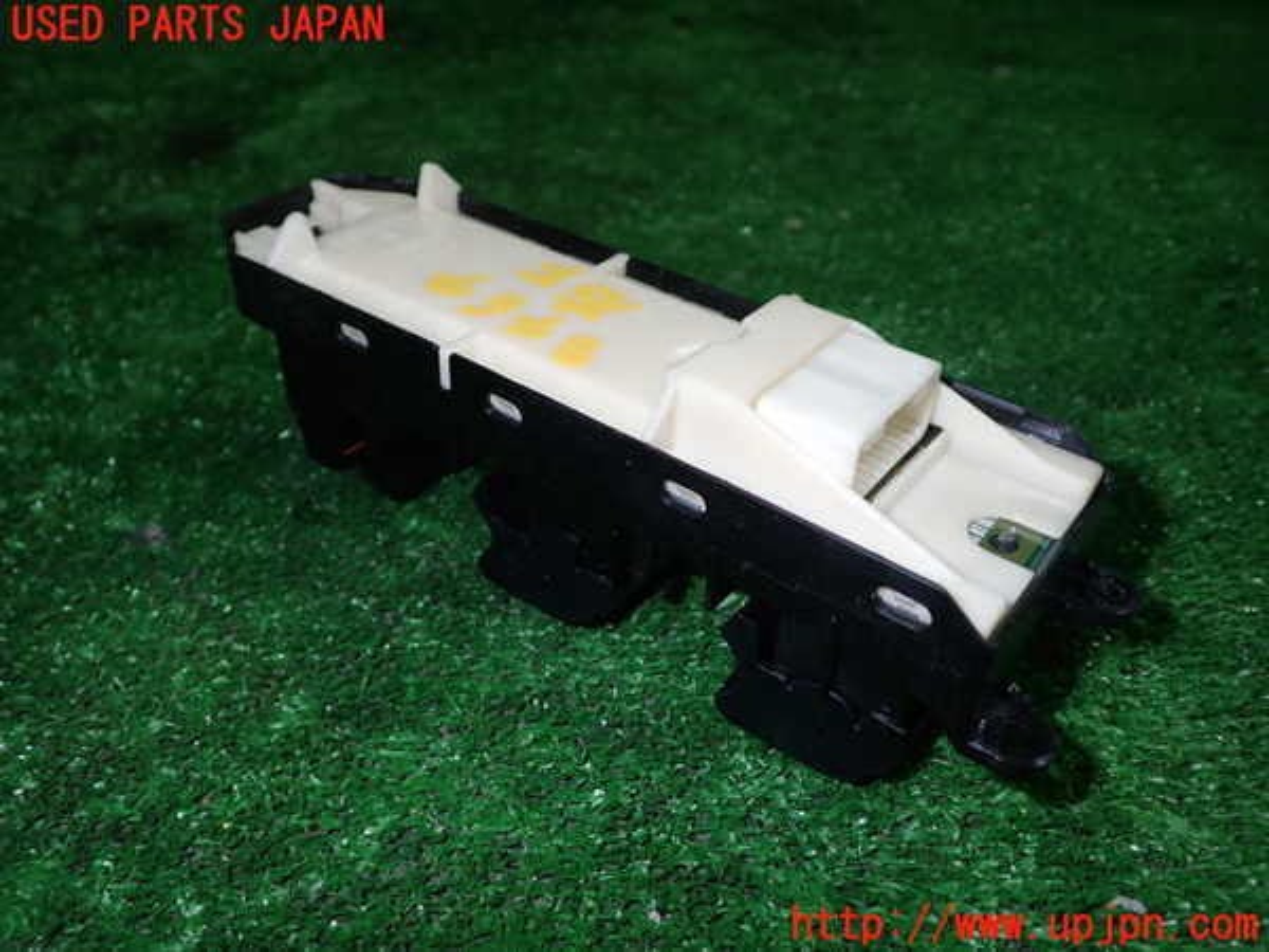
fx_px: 1100
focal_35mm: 30
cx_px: 634
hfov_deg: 60.0
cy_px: 476
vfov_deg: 46.8
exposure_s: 1/30
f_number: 6.3
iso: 200
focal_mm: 5.4
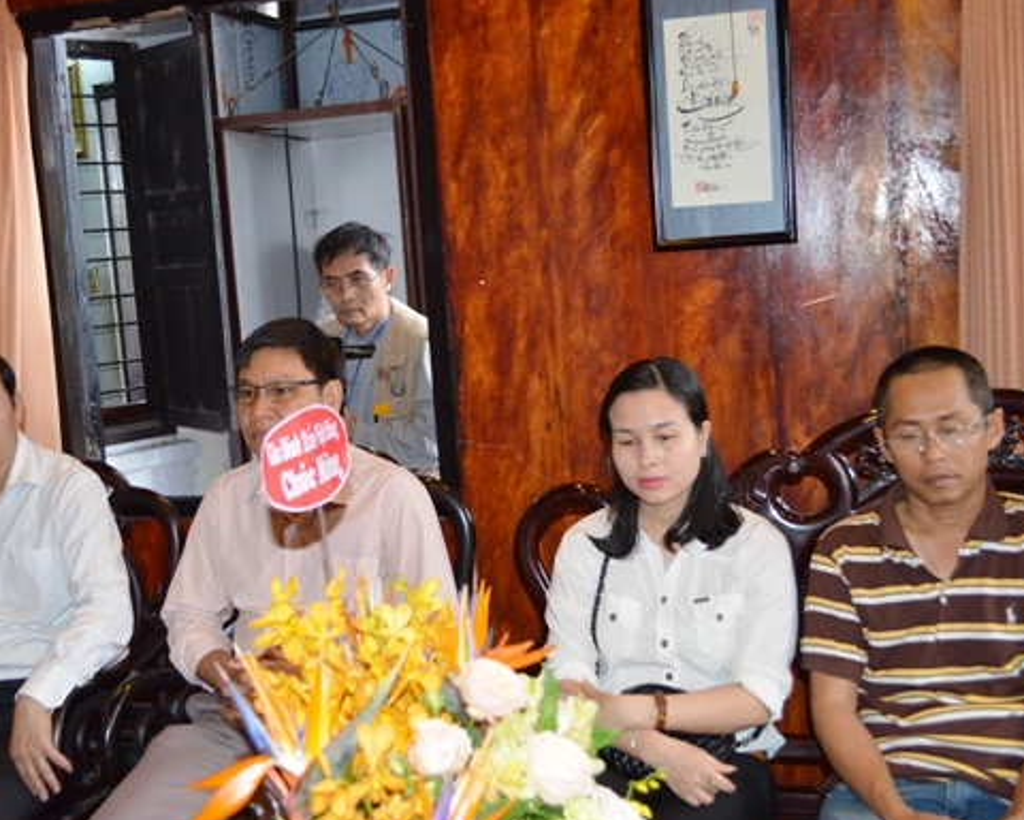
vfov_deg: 33.4
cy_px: 416
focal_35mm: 45
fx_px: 1364
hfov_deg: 41.0
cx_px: 407
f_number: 4
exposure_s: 1/60
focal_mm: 24
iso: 1000
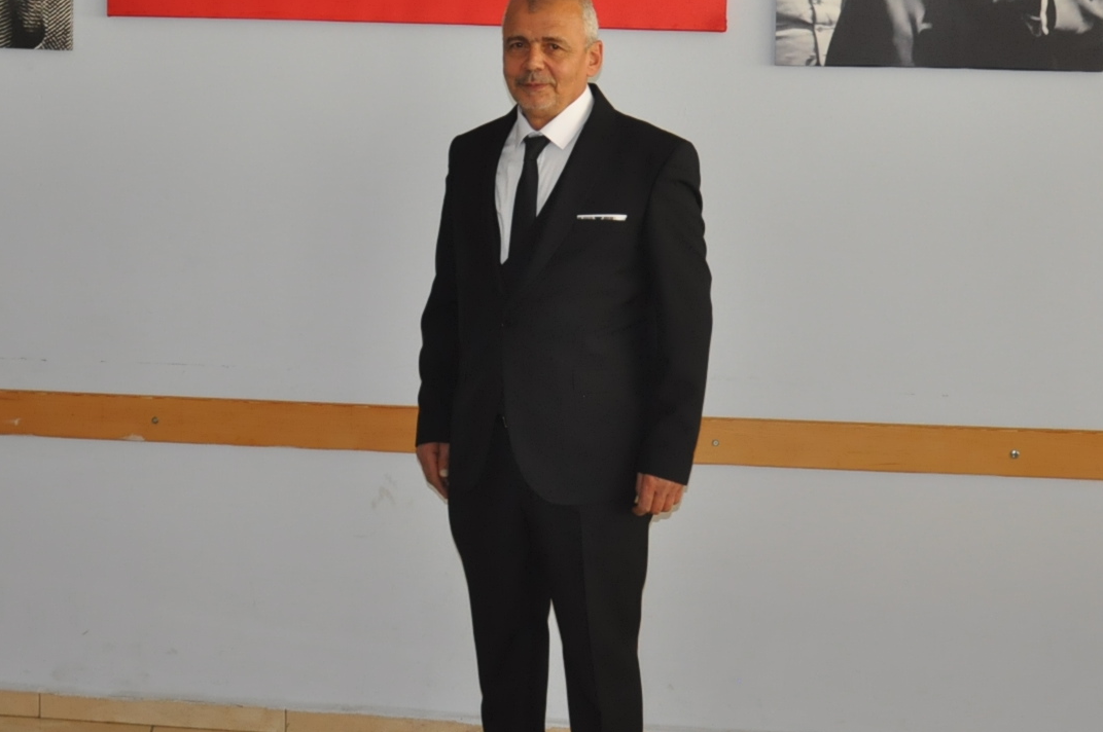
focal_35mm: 66
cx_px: 504
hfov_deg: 30.5
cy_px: 242
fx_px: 2020
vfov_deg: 20.5
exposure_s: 1/60
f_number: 3.8
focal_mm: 22
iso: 800
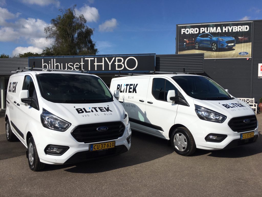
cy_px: 98
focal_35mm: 29
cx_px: 131
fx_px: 219
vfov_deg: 48.2
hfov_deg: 61.7
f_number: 2.2
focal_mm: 4.15
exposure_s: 1/4274
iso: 25
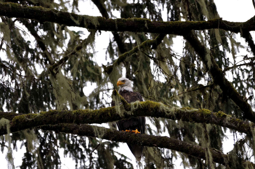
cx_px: 128
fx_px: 3820
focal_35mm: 540
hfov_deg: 3.8
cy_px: 84
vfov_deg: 2.5
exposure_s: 1/160
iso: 320
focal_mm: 360
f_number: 5.6
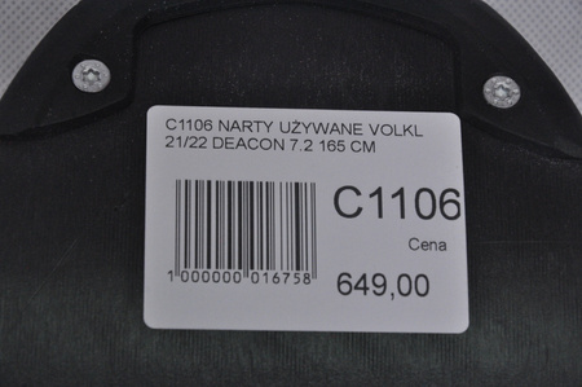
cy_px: 194
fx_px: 2543
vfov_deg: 8.7
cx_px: 291
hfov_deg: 13.1
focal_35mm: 158
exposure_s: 1/125
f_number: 9.5
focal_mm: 105
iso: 3200
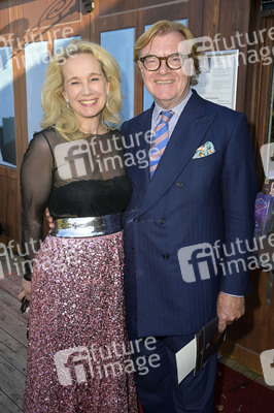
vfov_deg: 58.8
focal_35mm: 32
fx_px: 366
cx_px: 137
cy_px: 206
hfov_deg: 41.0
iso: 400
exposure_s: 1/200
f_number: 7.1
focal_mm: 32
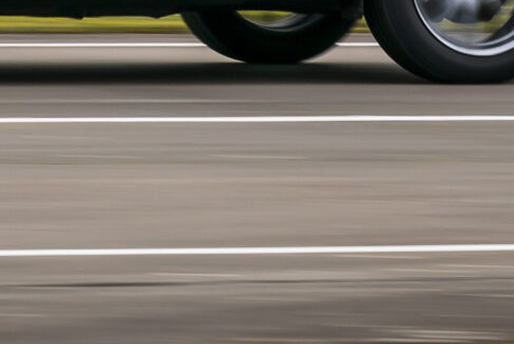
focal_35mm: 501
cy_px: -415
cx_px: -43
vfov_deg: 2.7
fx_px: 7157
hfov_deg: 4.1
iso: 200
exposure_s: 1/40
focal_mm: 95
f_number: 7.1
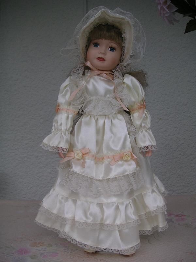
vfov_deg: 50.1
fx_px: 279
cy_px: 131
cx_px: 98
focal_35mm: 37
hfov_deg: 38.7
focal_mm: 6.1
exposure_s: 1/45
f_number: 2.8
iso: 50
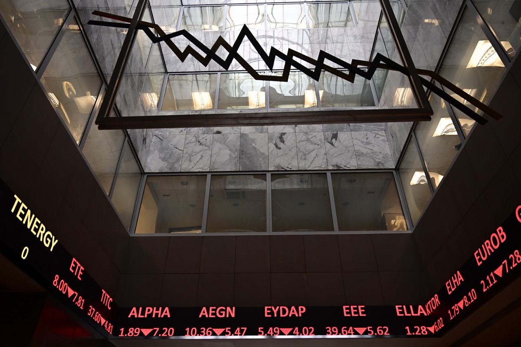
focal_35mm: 24
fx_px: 347
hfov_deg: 73.7
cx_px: 260
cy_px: 174
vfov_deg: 53.1
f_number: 4
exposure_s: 1/500
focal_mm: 24
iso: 1000
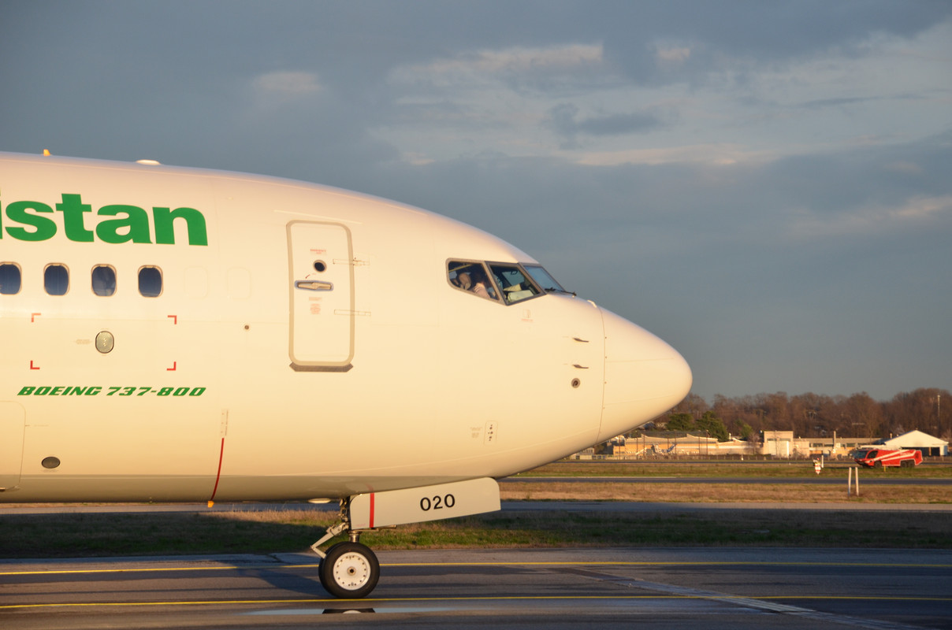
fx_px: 4156
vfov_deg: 8.7
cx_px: 476
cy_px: 315
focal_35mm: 158
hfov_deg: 13.1
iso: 400
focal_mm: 105
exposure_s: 1/320
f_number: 9
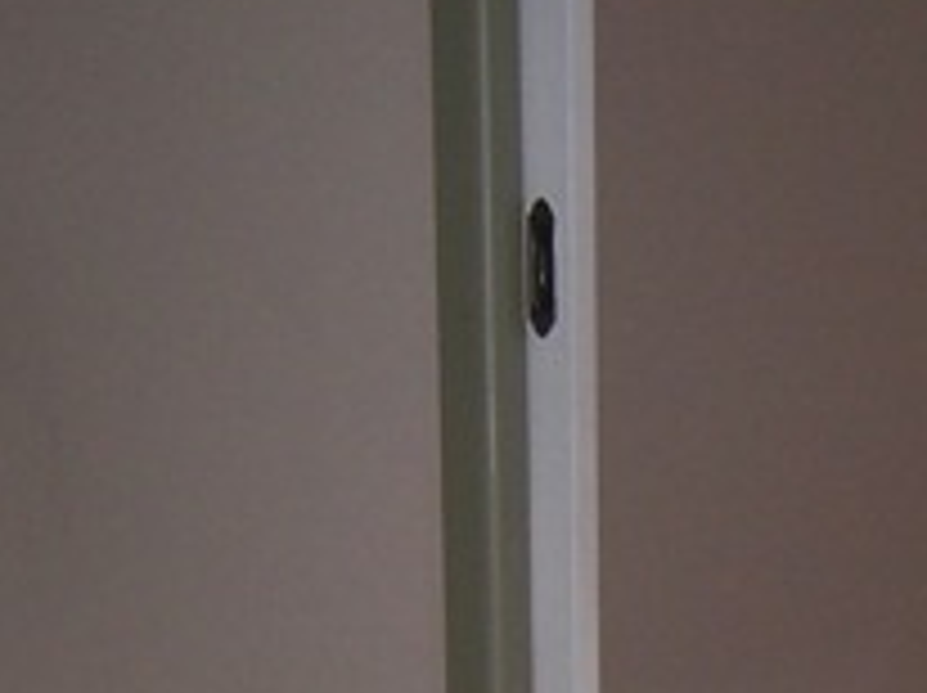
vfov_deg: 10.3
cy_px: 999
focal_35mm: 140
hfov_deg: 14.0
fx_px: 3745
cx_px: 855
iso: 80
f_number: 2.8
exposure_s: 1/60
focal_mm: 6.2
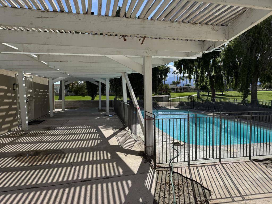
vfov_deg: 56.8
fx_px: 189
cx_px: 136
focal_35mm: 24
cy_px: 102
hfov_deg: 71.6
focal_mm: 6.76
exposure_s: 1/5814
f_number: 1.78
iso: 80
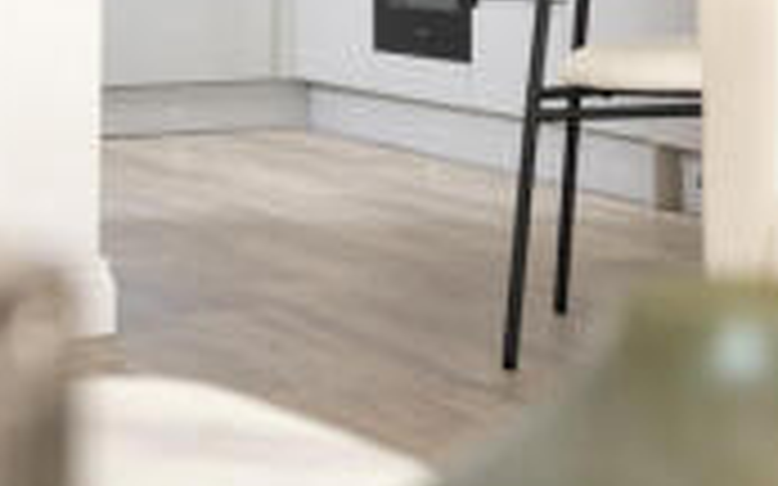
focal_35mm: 112
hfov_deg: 18.4
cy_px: -142
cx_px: 621
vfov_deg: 11.4
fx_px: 2374
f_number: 4.5
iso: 320
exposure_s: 1/80
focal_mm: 40
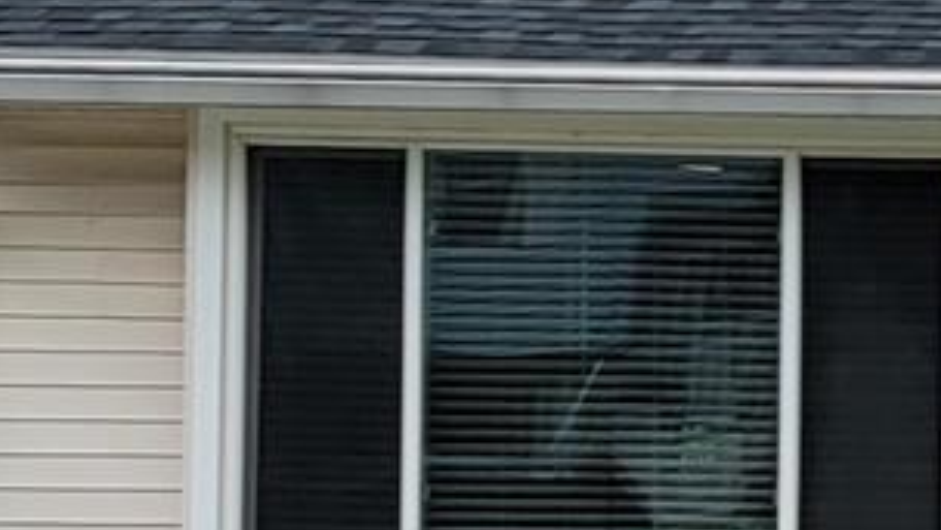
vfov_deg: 6.9
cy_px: 406
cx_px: 1916
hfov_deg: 11.1
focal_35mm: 176
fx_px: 4391
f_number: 1.8
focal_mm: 6.7
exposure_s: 1/1053
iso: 16
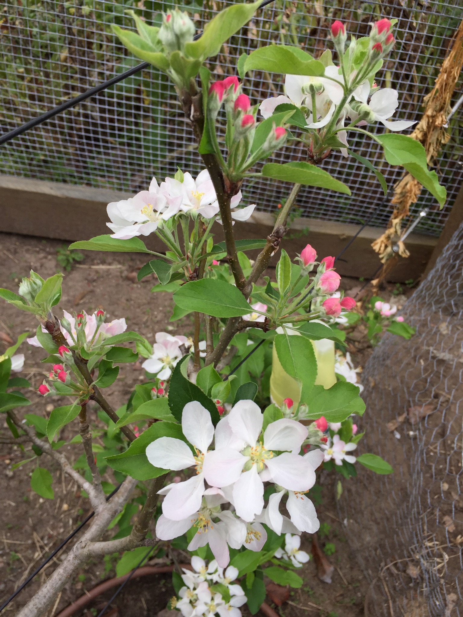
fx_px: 517
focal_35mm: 29
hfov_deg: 48.2
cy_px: 308
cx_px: 232
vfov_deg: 61.7
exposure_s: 1/257
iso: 32
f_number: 2.2
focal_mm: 4.15
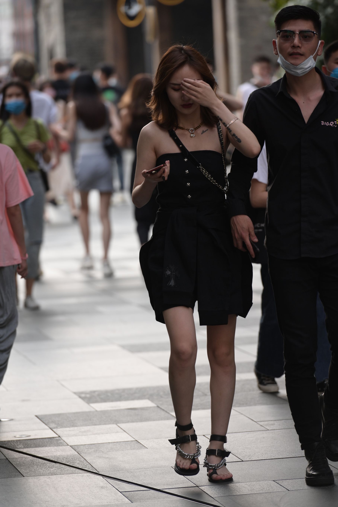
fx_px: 2746
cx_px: 169
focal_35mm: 195
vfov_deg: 10.5
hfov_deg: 7.0
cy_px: 254
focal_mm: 195
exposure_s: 1/800
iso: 500
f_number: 4
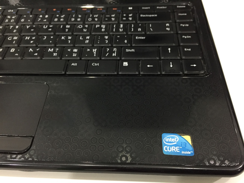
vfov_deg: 48.2
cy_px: 92
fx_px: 204
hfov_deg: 61.7
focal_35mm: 29
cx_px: 122
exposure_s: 1/33
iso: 250
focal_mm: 4.15
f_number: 2.2
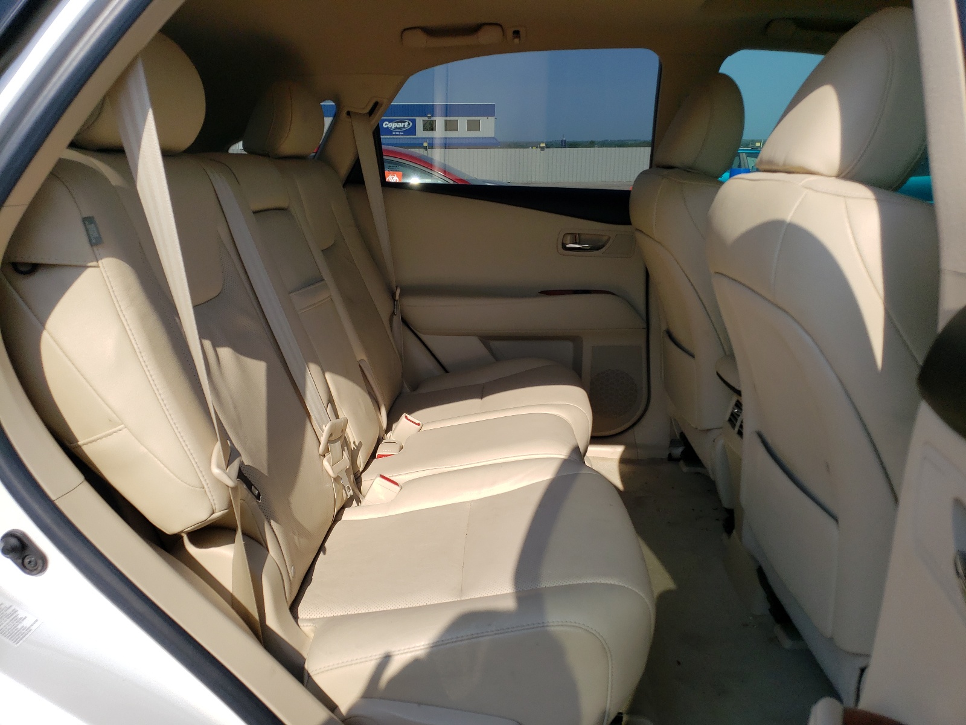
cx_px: 483
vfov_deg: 53.1
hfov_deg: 67.3
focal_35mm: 26
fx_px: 726
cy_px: 362
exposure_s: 1/3333
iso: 50
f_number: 1.5
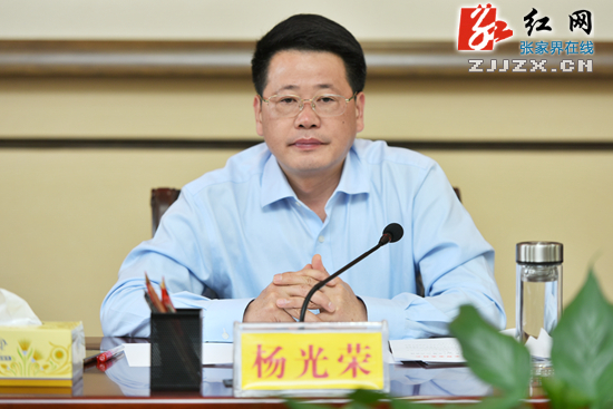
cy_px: 204
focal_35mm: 140
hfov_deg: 14.6
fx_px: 2384
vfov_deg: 9.8
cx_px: 306
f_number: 2.8
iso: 200
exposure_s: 1/60
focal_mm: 140
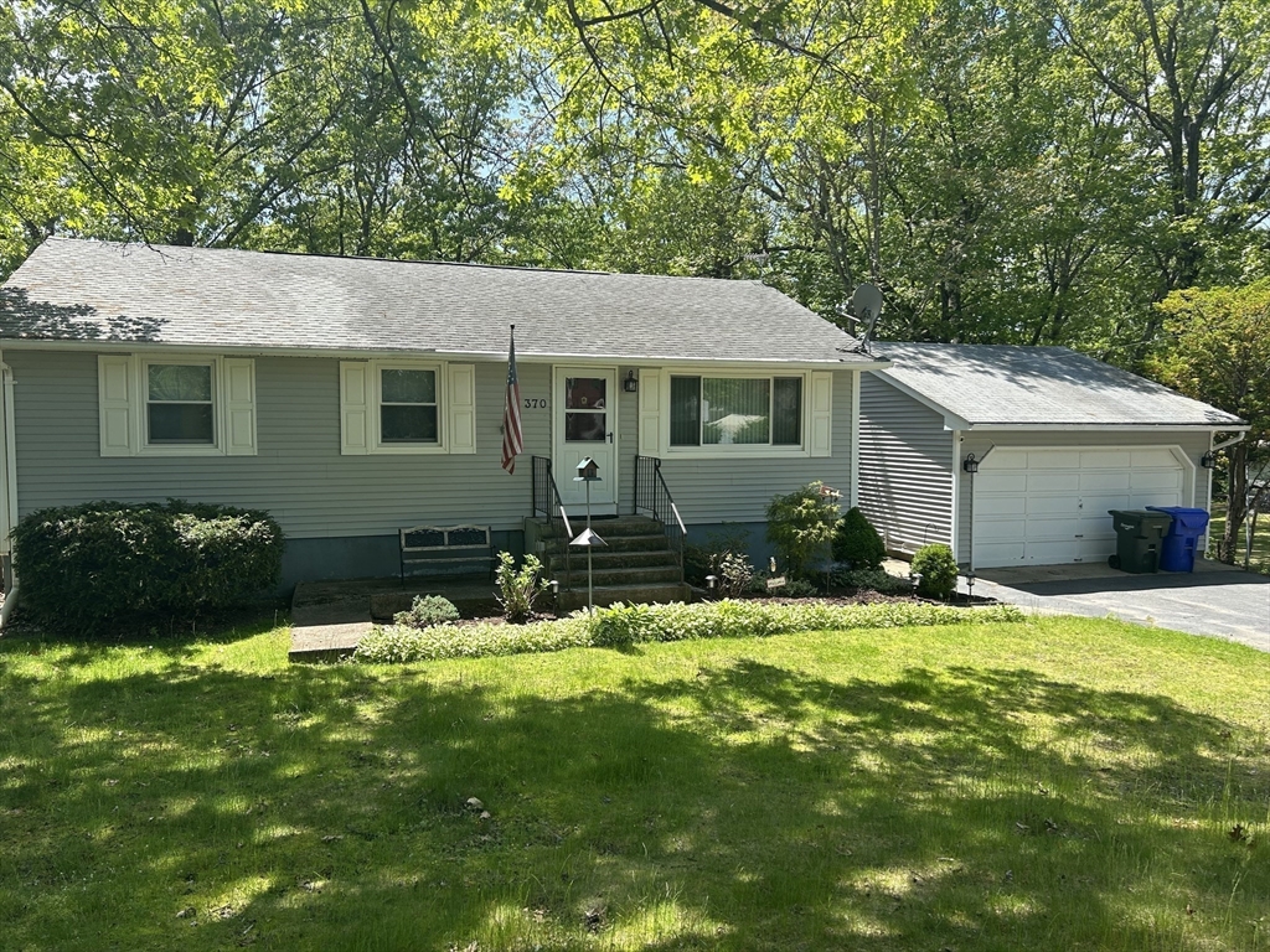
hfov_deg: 67.3
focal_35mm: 26
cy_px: 476
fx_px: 954
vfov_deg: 53.1
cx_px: 635
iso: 50
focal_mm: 5.7
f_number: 1.5
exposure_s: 1/1295
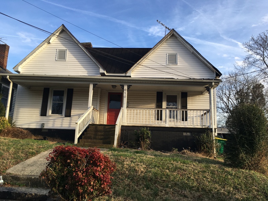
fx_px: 225
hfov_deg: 61.7
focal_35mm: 29
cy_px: 100
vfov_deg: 48.2
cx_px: 134
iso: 25
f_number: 2.2
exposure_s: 1/337
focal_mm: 4.15
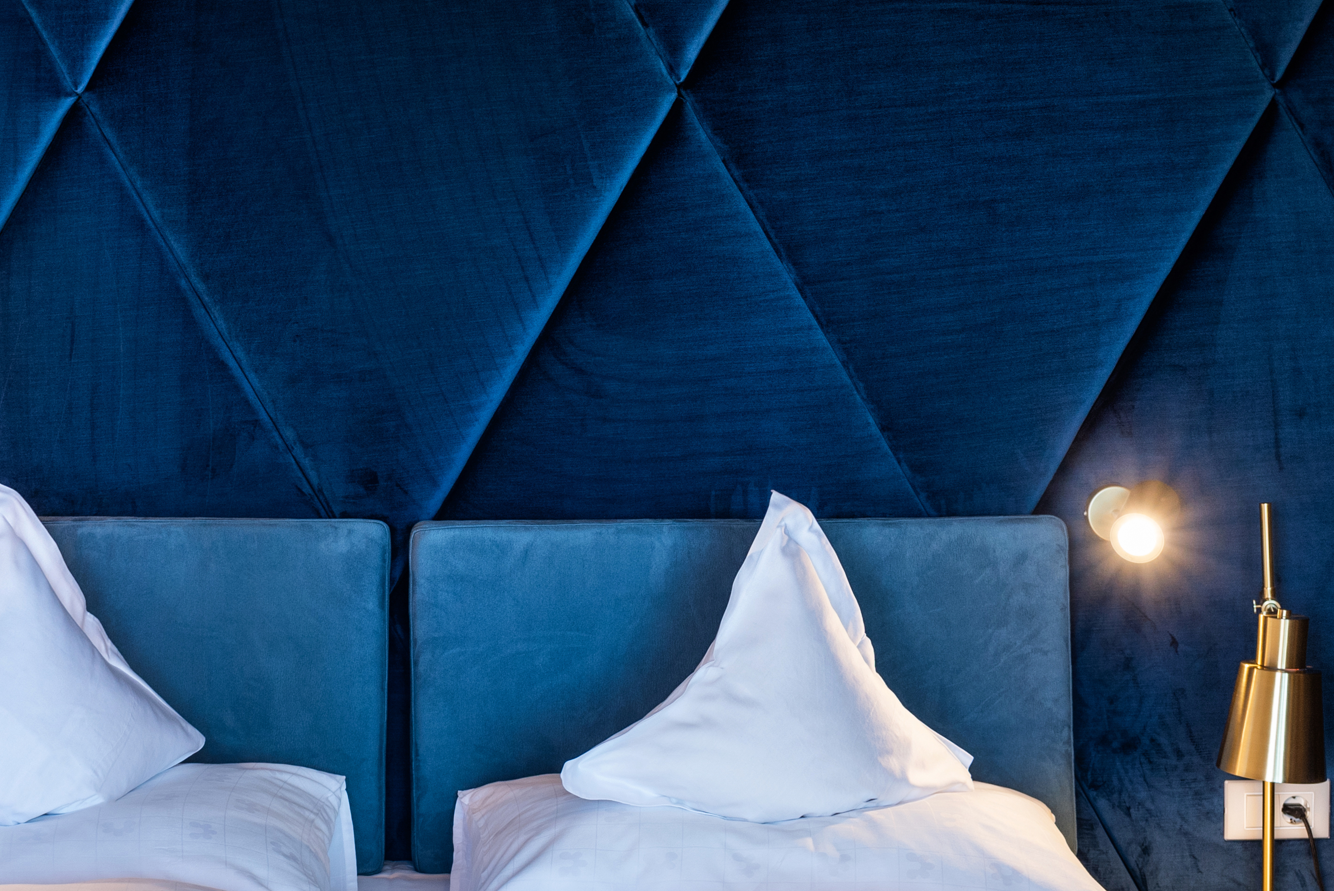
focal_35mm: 72
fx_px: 2669
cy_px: 551
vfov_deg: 18.9
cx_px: 366
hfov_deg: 27.7
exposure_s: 1/60
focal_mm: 35
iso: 400
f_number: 4.8
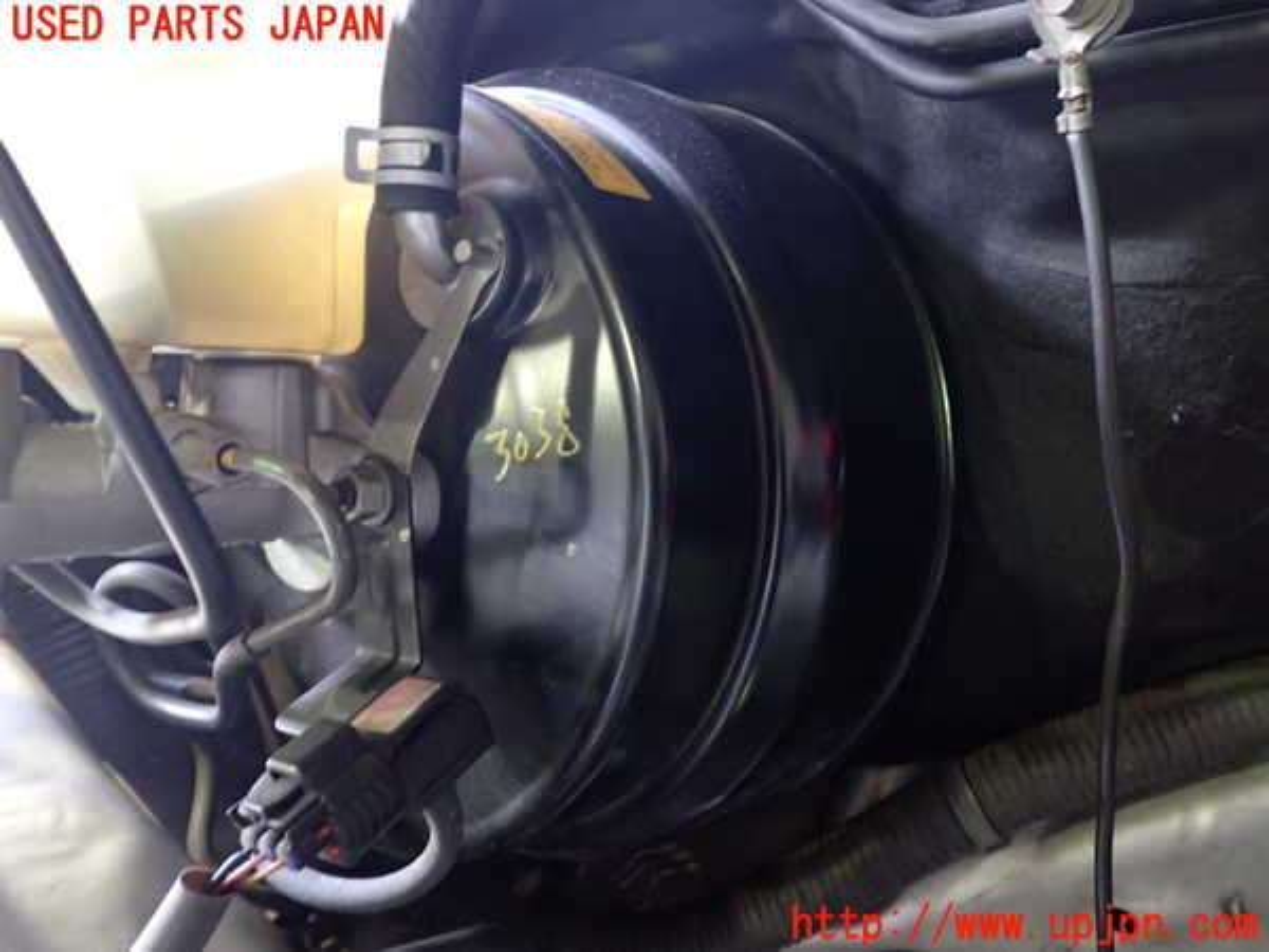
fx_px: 1100
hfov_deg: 60.0
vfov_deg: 46.8
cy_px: 476
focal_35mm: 30
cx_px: 634
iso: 800
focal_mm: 5.4
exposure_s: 1/13
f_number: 2.3
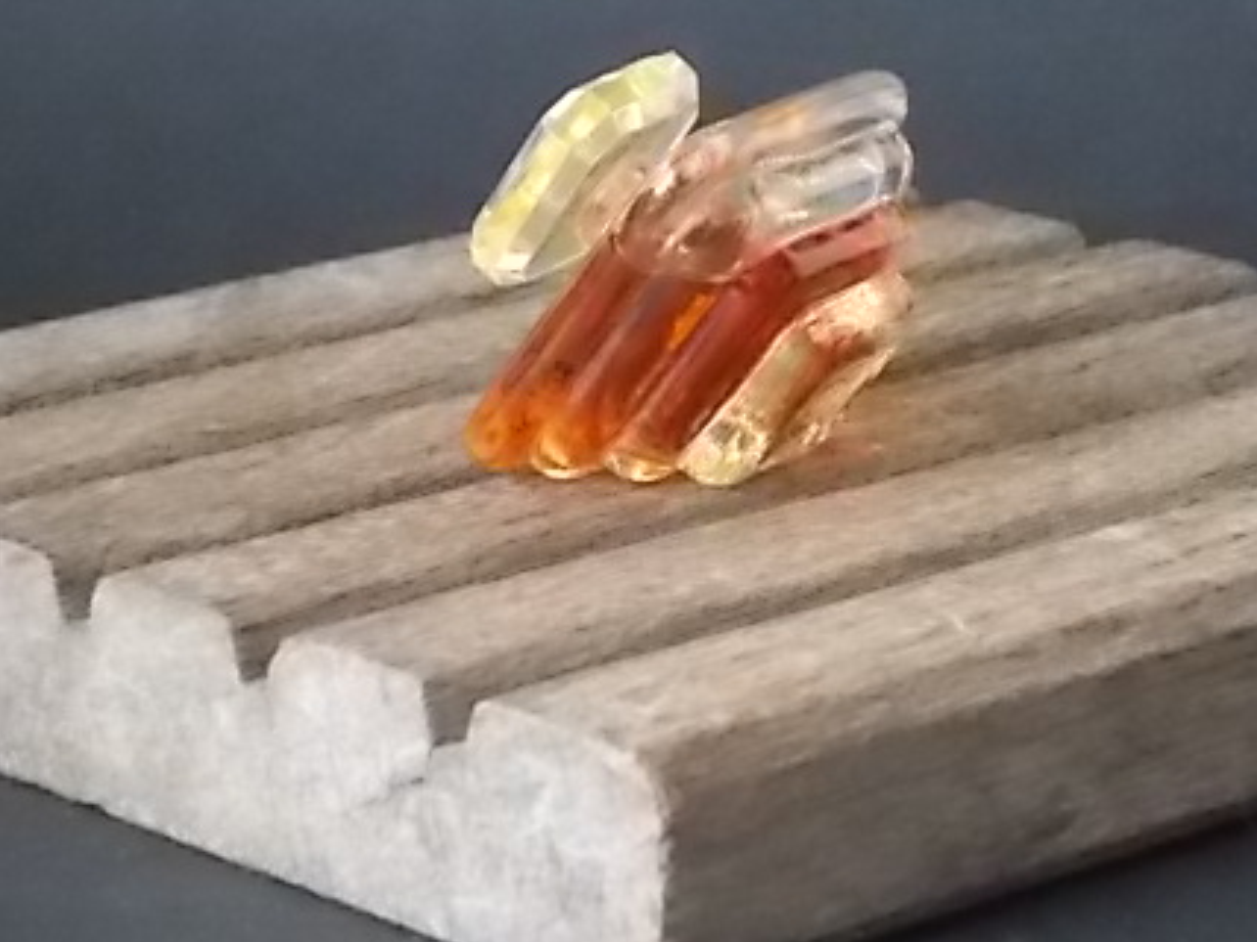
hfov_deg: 11.7
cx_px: 696
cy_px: 308
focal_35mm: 169
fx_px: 6137
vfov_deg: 8.8
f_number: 6
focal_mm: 20.1
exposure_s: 1/40
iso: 800
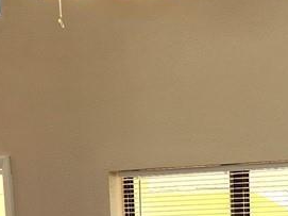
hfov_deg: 14.1
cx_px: 351
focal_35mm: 136
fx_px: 1131
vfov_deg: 10.0
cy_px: 441
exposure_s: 1/192
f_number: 1.8
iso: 20
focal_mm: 5.4
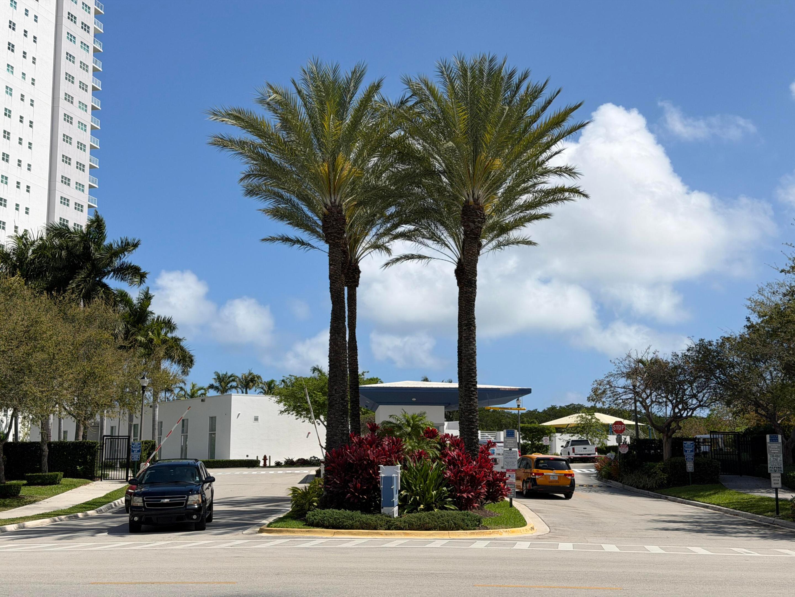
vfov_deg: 30.3
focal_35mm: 48
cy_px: 298
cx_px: 398
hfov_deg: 39.7
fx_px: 1102
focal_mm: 6.76
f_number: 1.78
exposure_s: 1/7874
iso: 64
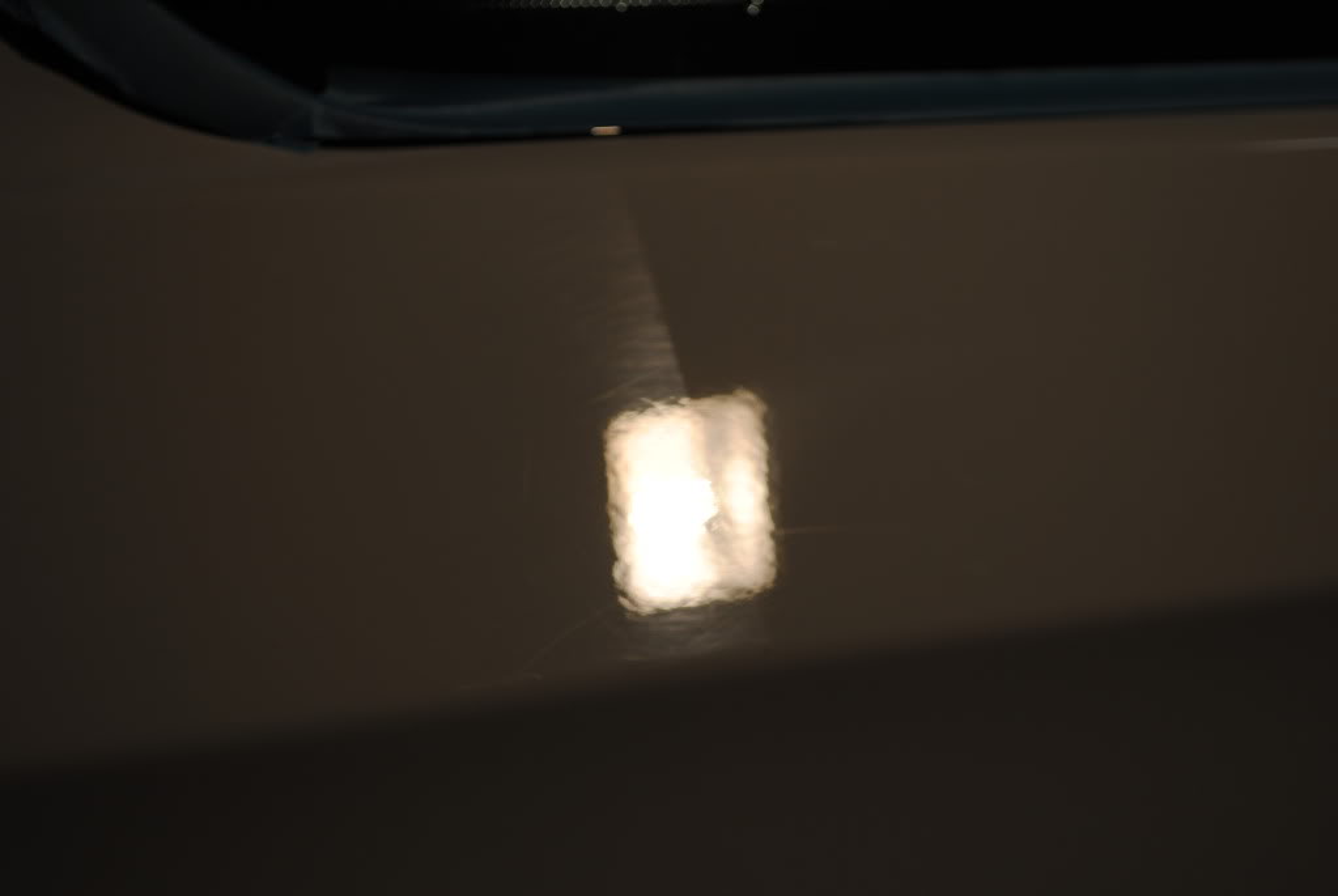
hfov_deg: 30.5
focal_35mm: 66
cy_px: 448
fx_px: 2456
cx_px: 669
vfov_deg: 20.7
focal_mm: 44
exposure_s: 1/125
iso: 100
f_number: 5.6
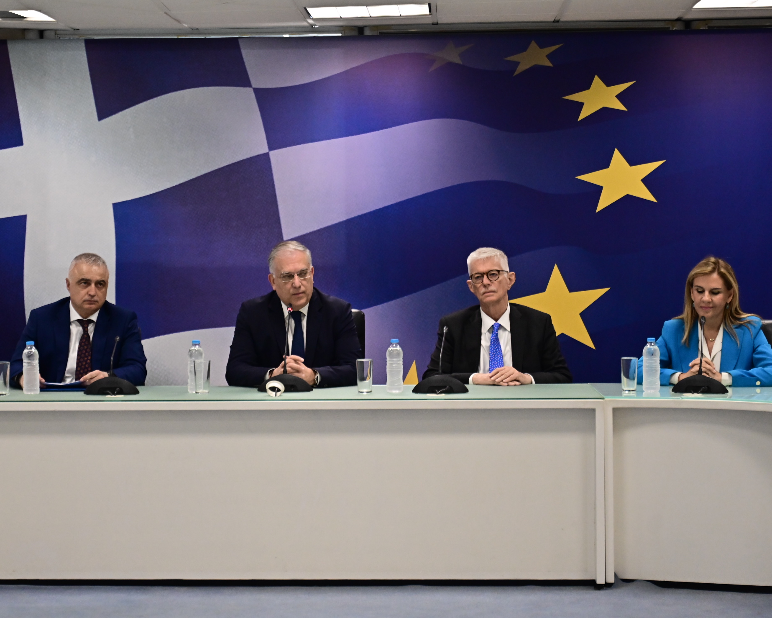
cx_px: 295
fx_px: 1874
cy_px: 307
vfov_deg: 18.7
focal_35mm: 82
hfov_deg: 23.2
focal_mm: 70
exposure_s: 1/400
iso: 2000
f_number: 4
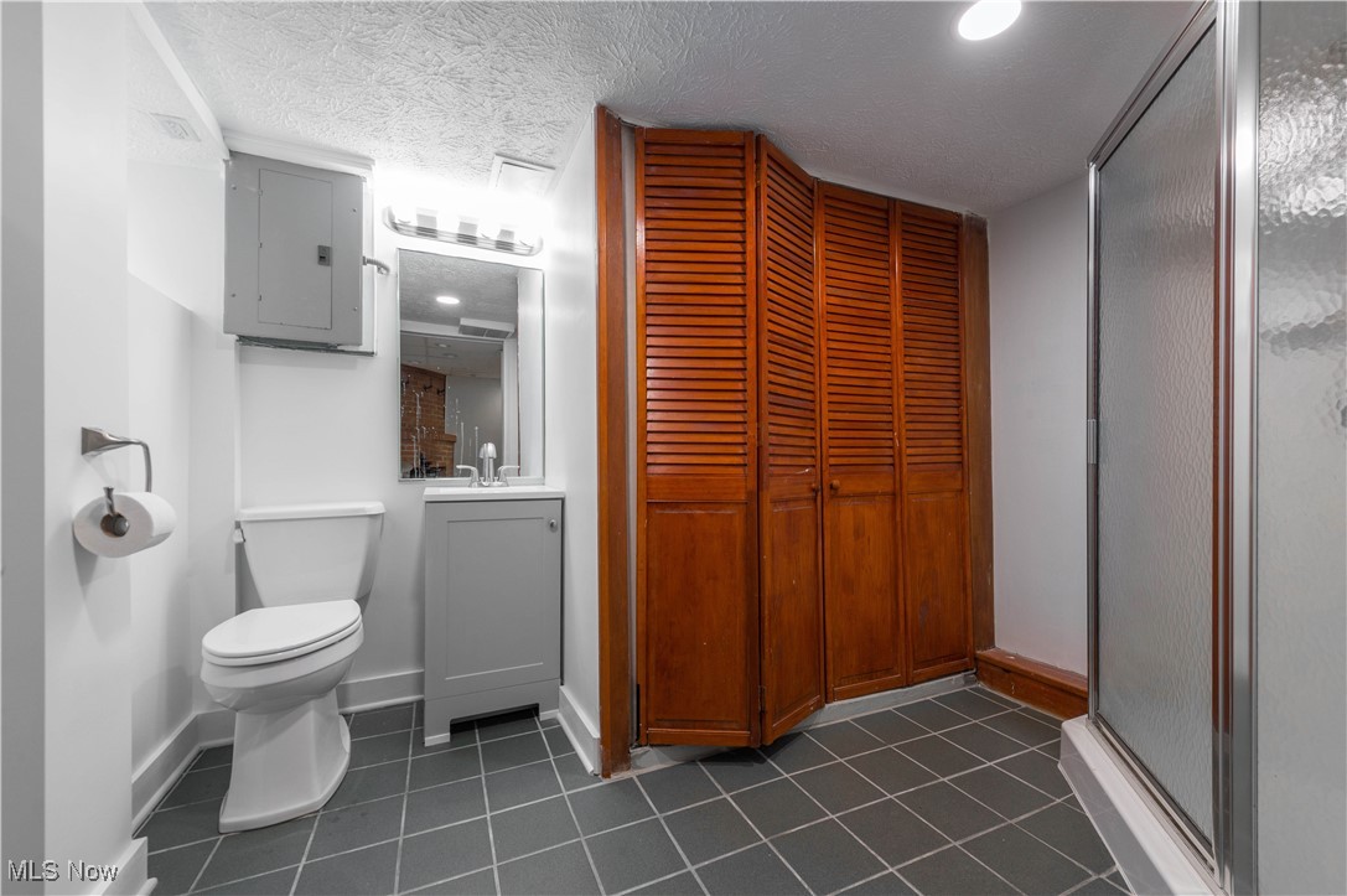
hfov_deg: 104.3
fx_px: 523
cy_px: 448
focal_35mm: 14
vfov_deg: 81.1
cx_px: 674
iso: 200
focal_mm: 14
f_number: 9
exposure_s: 1/8
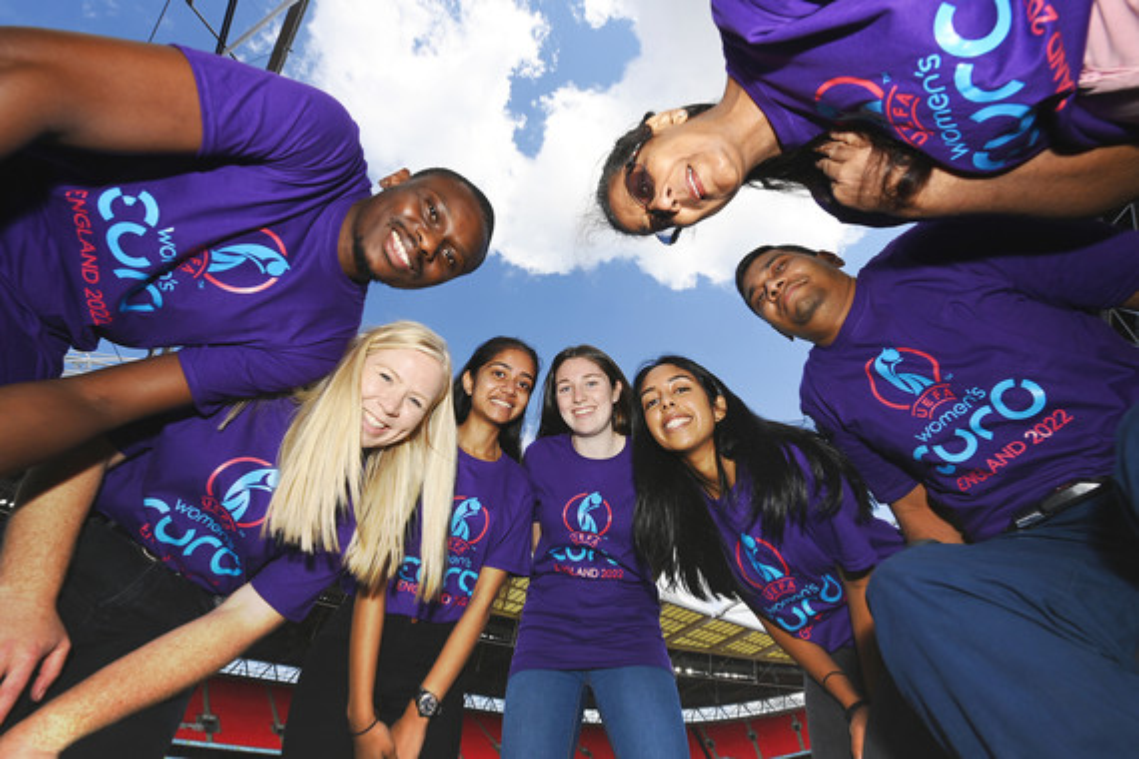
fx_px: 443
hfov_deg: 104.3
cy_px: 380
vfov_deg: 81.2
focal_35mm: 14
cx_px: 570
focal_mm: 14
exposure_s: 1/250
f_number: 10
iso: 80
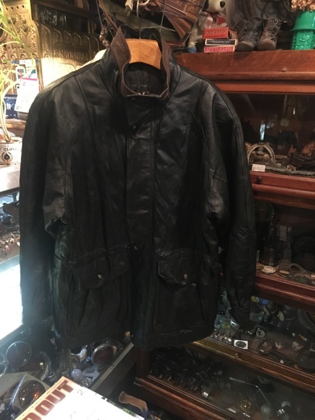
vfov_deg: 61.7
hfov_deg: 48.2
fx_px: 352
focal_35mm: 29
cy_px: 210
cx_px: 158
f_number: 2.2
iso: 500
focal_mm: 4.15
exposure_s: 1/15
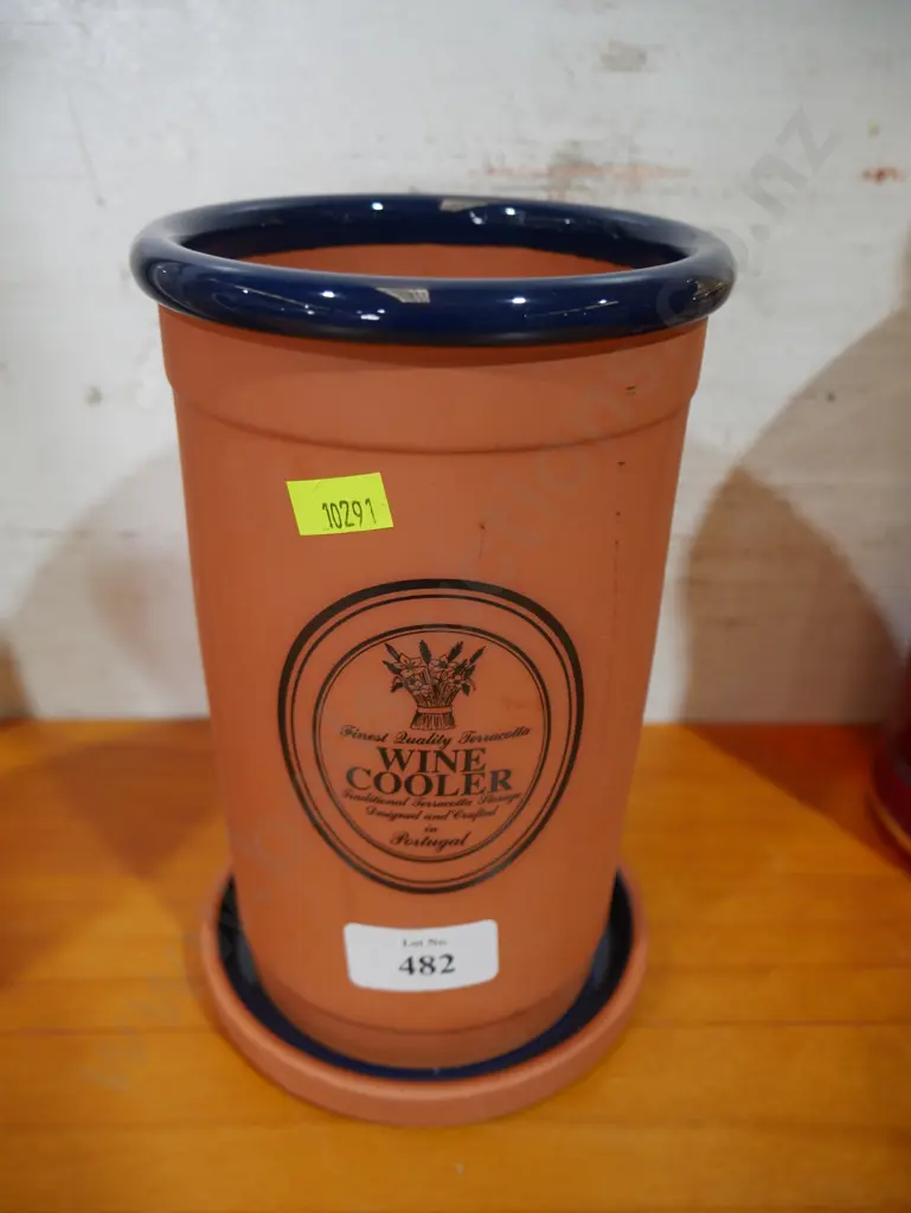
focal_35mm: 28
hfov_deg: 49.8
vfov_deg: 63.4
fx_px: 982
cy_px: 606
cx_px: 456
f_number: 3.5
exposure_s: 1/60
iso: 320
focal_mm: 14
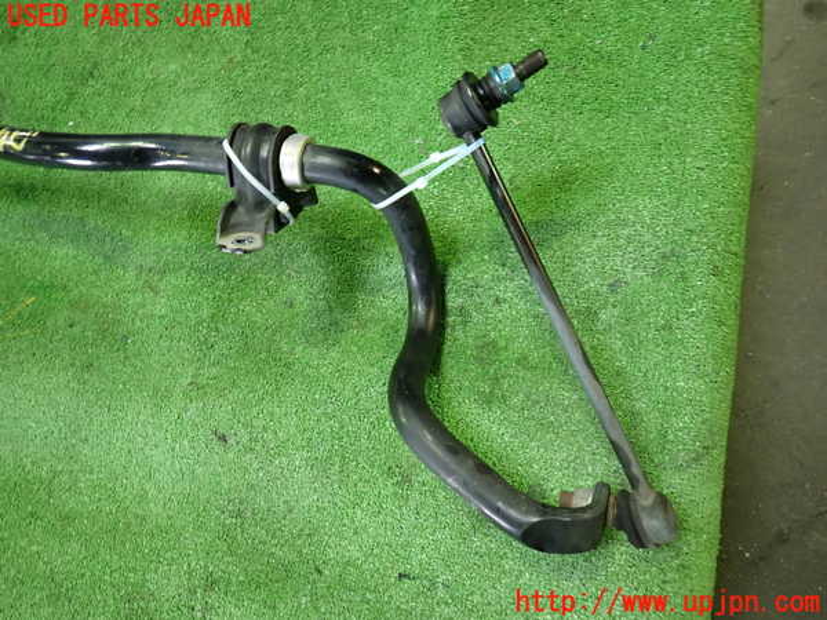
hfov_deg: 69.4
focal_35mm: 25
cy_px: 310
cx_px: 414
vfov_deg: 54.9
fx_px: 597
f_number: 2
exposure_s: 1/30
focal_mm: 4.5
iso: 250
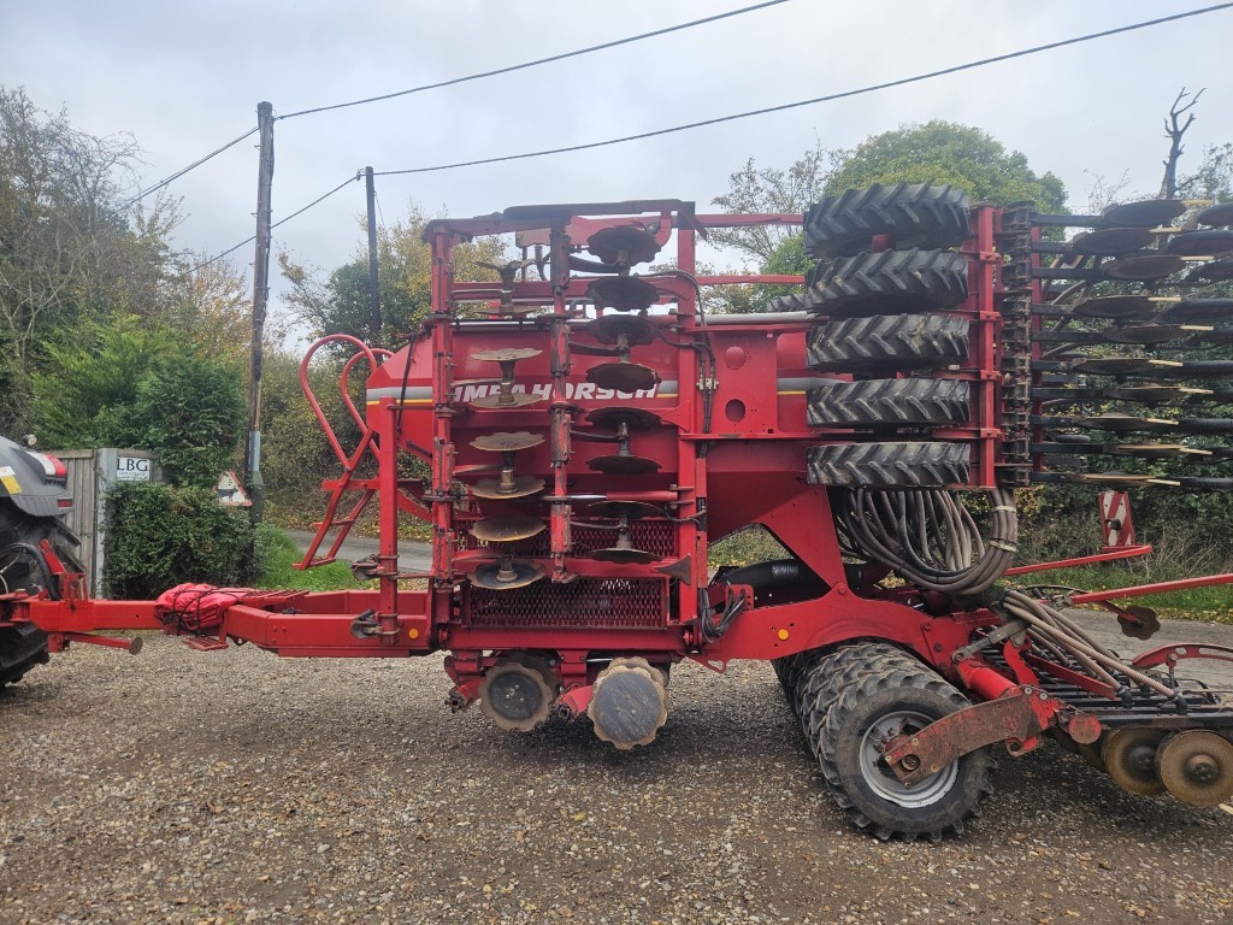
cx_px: 616
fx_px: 819
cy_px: 462
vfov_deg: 58.9
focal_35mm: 23
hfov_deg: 73.9
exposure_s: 1/100
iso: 50
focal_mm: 5.4
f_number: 1.8
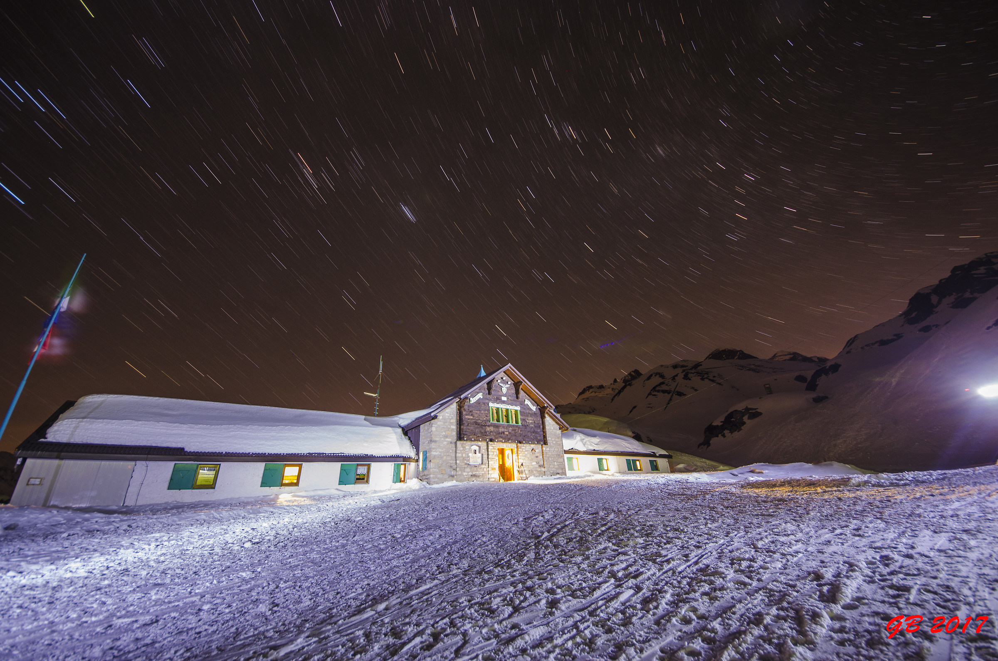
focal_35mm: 12
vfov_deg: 89.7
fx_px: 332
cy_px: 330
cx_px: 499
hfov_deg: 112.7
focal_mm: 8
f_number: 4.5
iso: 160
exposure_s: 608
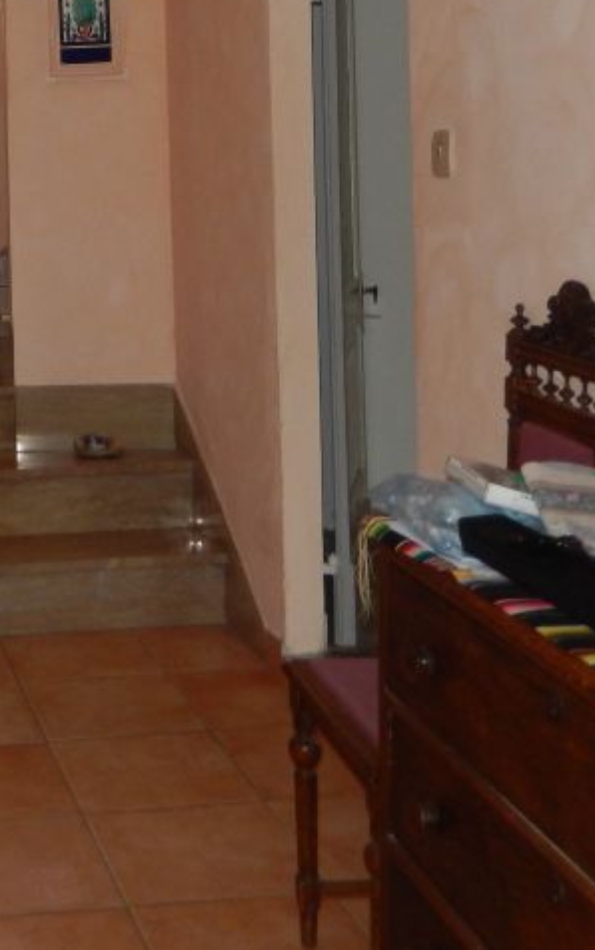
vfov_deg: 34.6
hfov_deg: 21.4
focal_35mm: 57
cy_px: 196
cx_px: -82
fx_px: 1477
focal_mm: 4.5
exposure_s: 1/30
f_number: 3.4
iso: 200
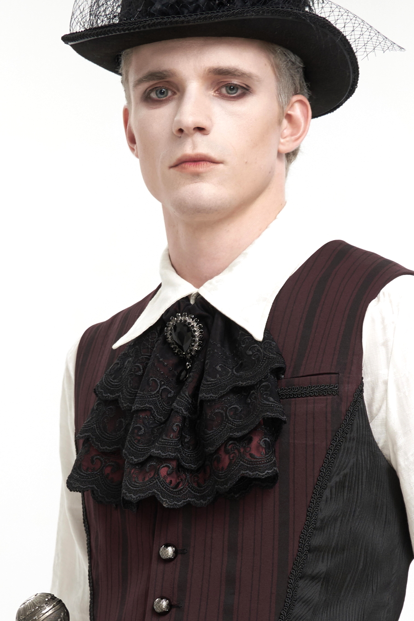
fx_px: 750
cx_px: 207
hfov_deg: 30.8
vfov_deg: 45.0
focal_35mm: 44
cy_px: 310
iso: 160
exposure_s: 1/100
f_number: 5
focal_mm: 29
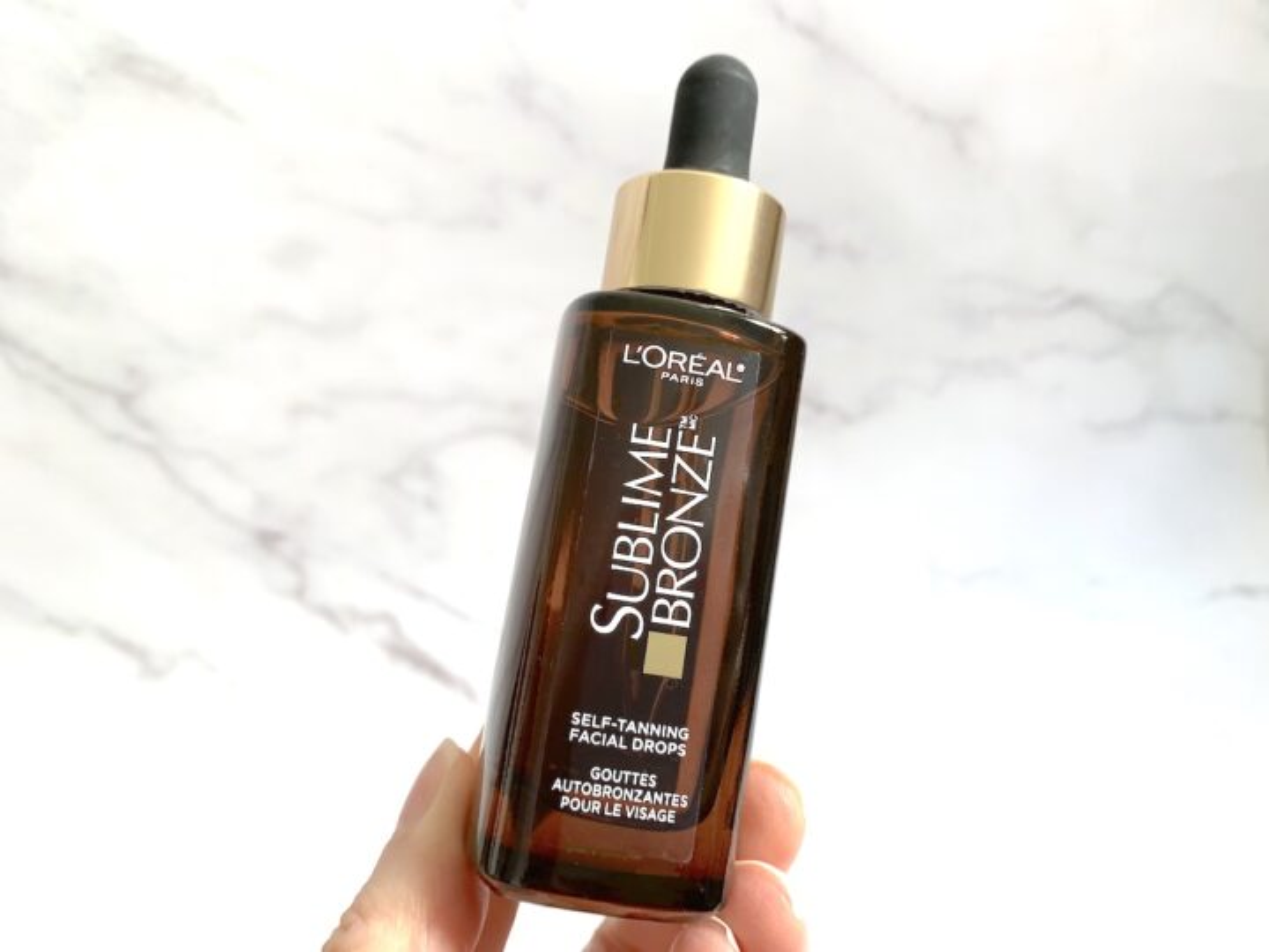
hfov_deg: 67.3
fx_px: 953
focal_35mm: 26
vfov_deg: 53.1
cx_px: 634
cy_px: 476
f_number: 1.8
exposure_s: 1/20
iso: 25
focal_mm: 4.25
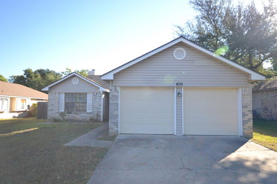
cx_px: 138
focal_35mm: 21
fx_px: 158
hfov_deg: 82.5
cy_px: 93
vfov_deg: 60.6
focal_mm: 13
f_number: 5.6
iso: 140
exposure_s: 1/125
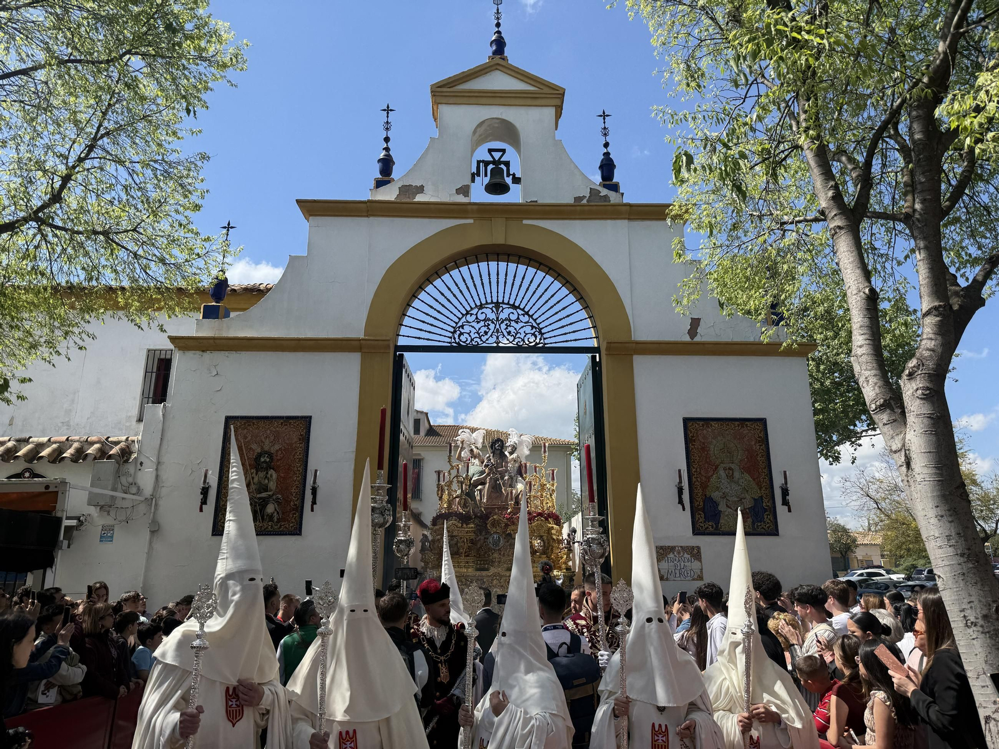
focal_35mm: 24
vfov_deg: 56.8
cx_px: 500
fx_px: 693
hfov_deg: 71.6
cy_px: 374
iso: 80
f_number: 1.78
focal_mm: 6.76
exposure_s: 1/3425
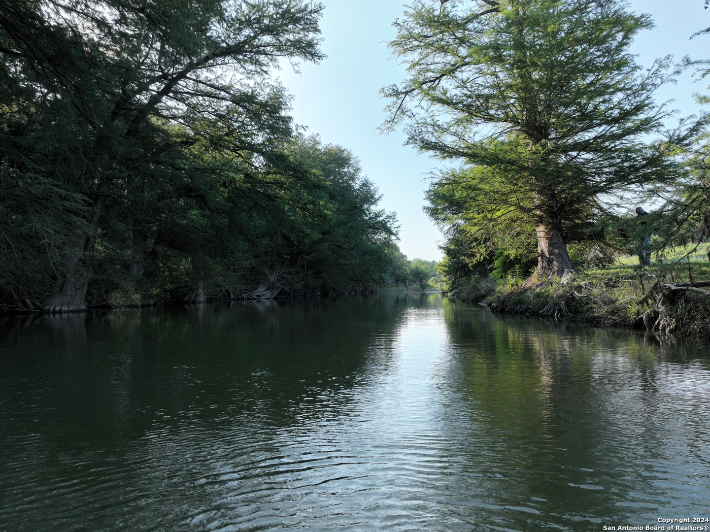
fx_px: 492
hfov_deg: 71.6
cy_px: 266
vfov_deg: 56.8
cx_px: 355
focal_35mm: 24
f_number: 2.8
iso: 230
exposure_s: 1/1000
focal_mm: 12.29
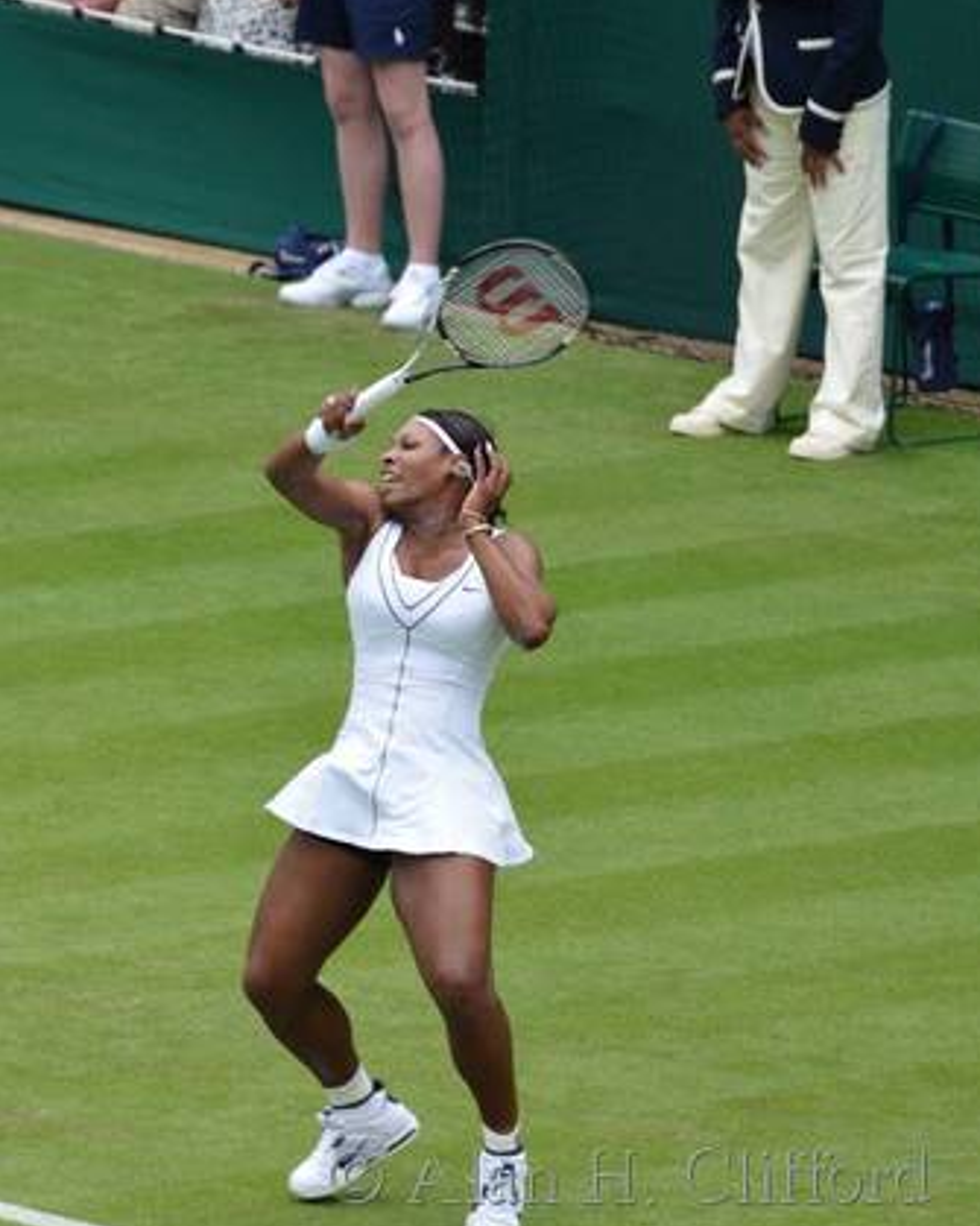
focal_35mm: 633
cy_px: 569
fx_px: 22958
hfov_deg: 2.4
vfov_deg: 3.1
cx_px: -12
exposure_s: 1/500
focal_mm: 270
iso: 200
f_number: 5.3
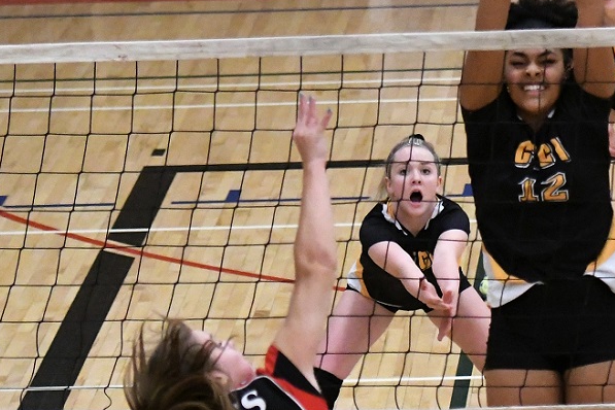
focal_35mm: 224
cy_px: 201
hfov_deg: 9.1
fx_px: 3826
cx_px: 566
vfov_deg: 6.1
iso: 11400
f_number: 2.8
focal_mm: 80
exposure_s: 1/1000
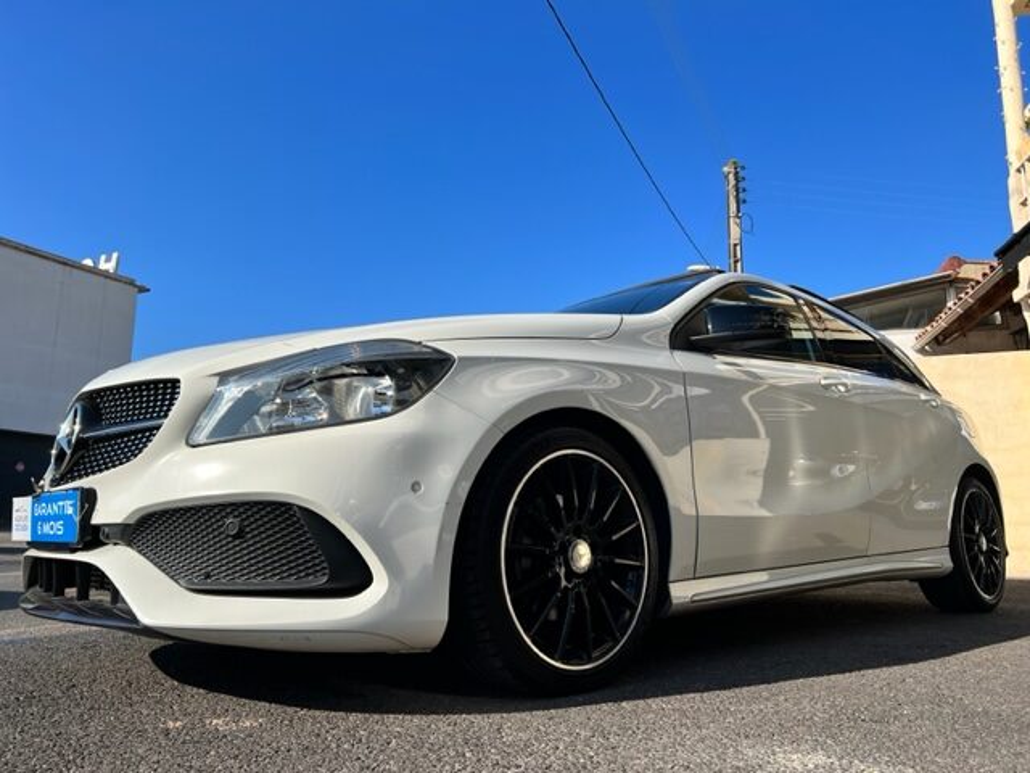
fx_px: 774
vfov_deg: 53.1
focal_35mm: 26
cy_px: 386
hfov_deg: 67.3
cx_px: 515
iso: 50
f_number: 1.5
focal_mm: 5.7
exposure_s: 1/4115
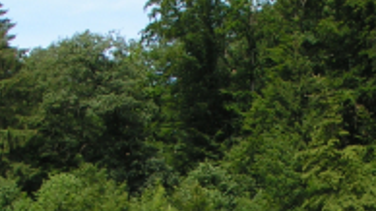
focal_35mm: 132
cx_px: 351
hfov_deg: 16.0
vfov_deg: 9.0
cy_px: 316
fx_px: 1316
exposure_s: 1/200
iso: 50
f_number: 5.6
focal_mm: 7.3
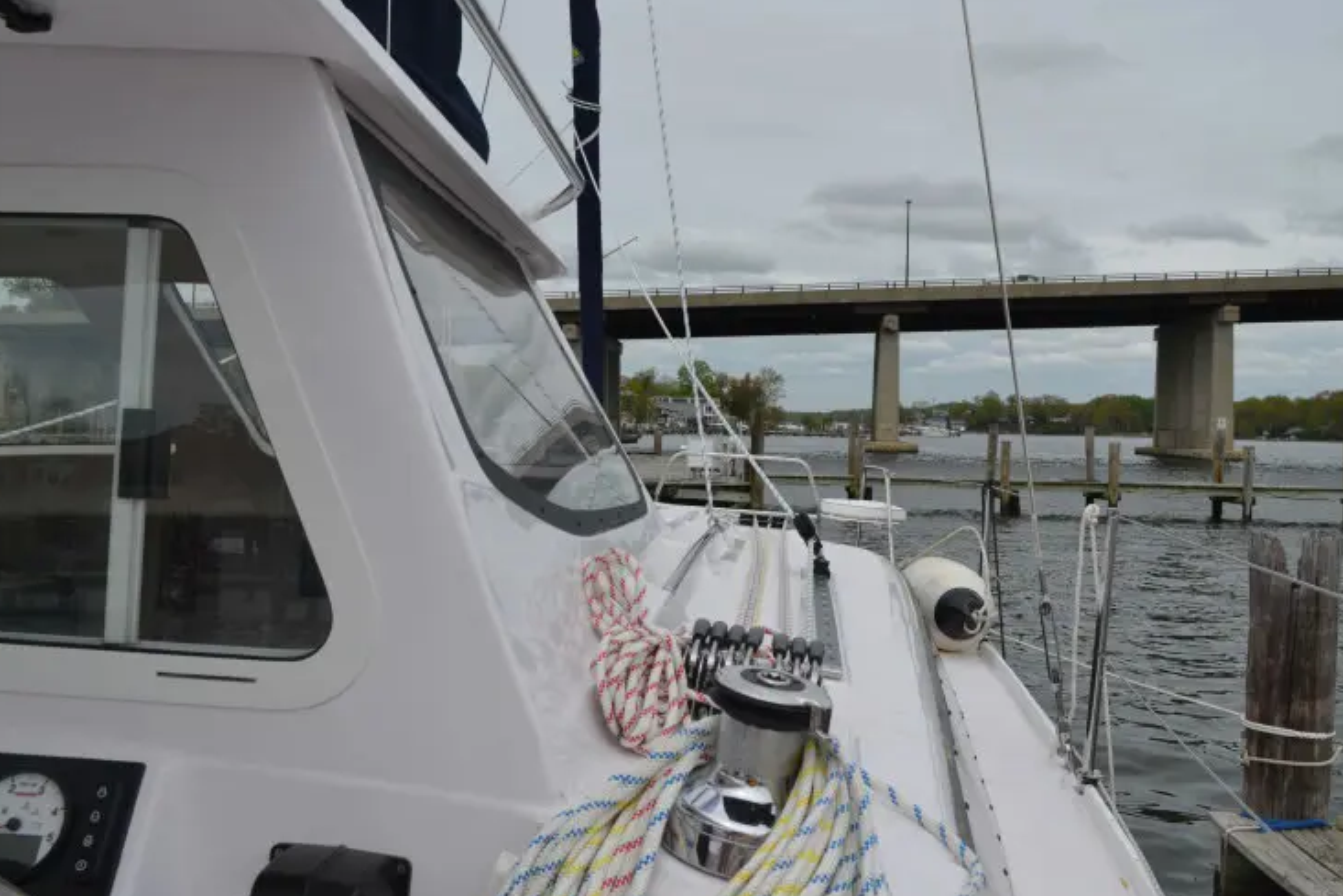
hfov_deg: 53.1
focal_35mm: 36
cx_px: 676
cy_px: 428
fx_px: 1343
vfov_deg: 36.9
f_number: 9
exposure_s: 1/320
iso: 100
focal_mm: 22
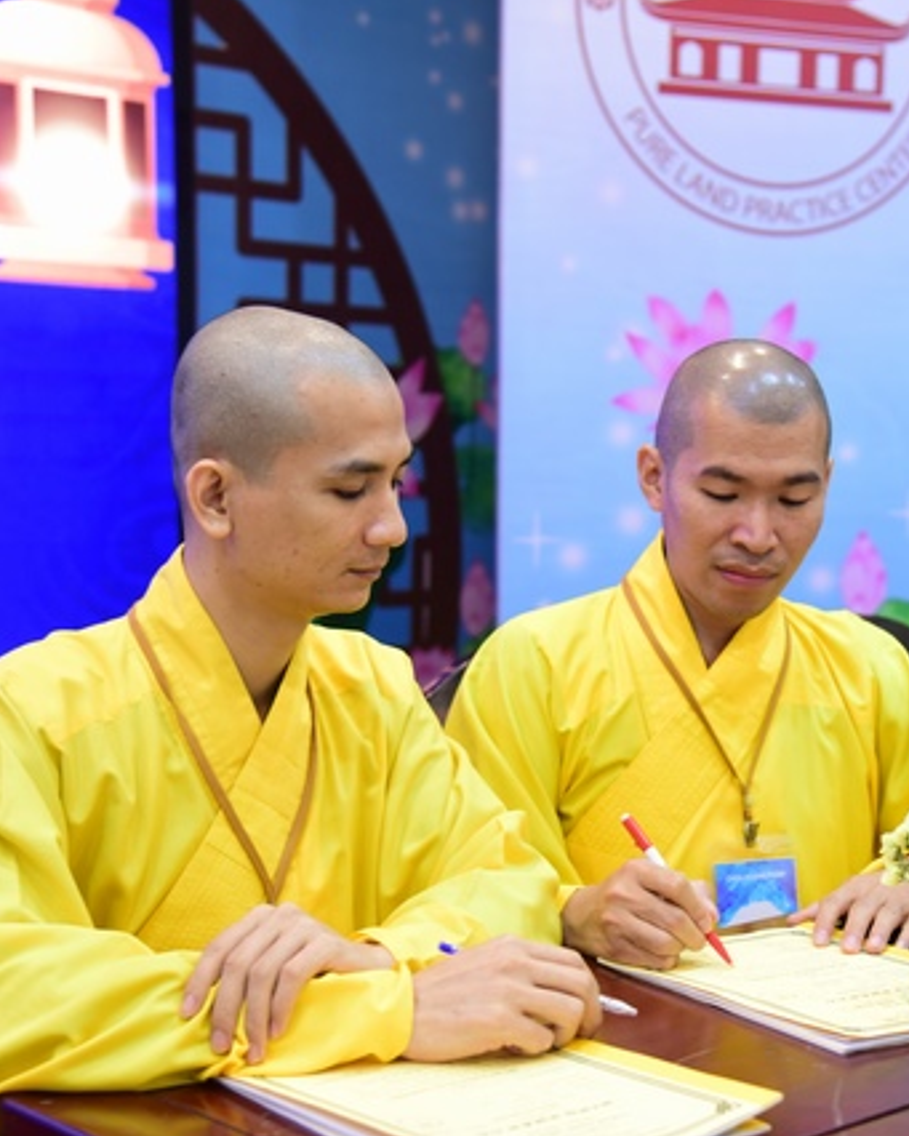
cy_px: 568
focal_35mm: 63
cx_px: 608
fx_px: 2118
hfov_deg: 24.1
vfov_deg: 30.0
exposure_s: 1/25
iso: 1000
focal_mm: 44
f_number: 4
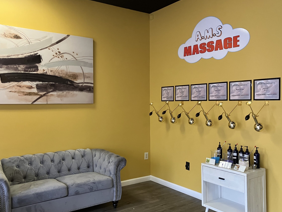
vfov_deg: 44.2
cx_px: 139
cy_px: 109
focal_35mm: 32
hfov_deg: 56.8
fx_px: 261
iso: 250
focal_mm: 3.99
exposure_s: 1/60
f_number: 1.8
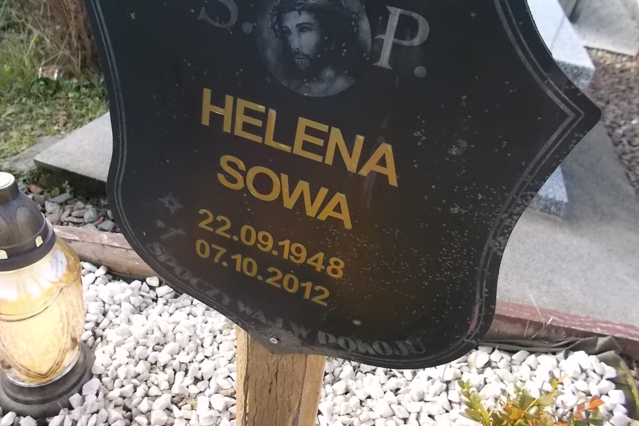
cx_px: 316
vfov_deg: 46.3
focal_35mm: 28
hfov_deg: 65.5
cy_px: 190
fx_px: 497
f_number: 8
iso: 400
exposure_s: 1/100
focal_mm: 4.6
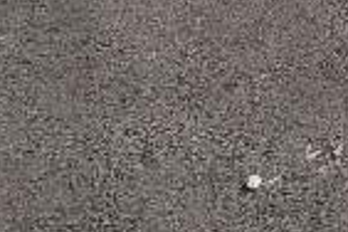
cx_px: 935
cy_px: -691
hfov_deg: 12.8
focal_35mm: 98
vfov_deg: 8.1
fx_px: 947
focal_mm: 2.2
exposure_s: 1/1456
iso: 50
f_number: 2.2
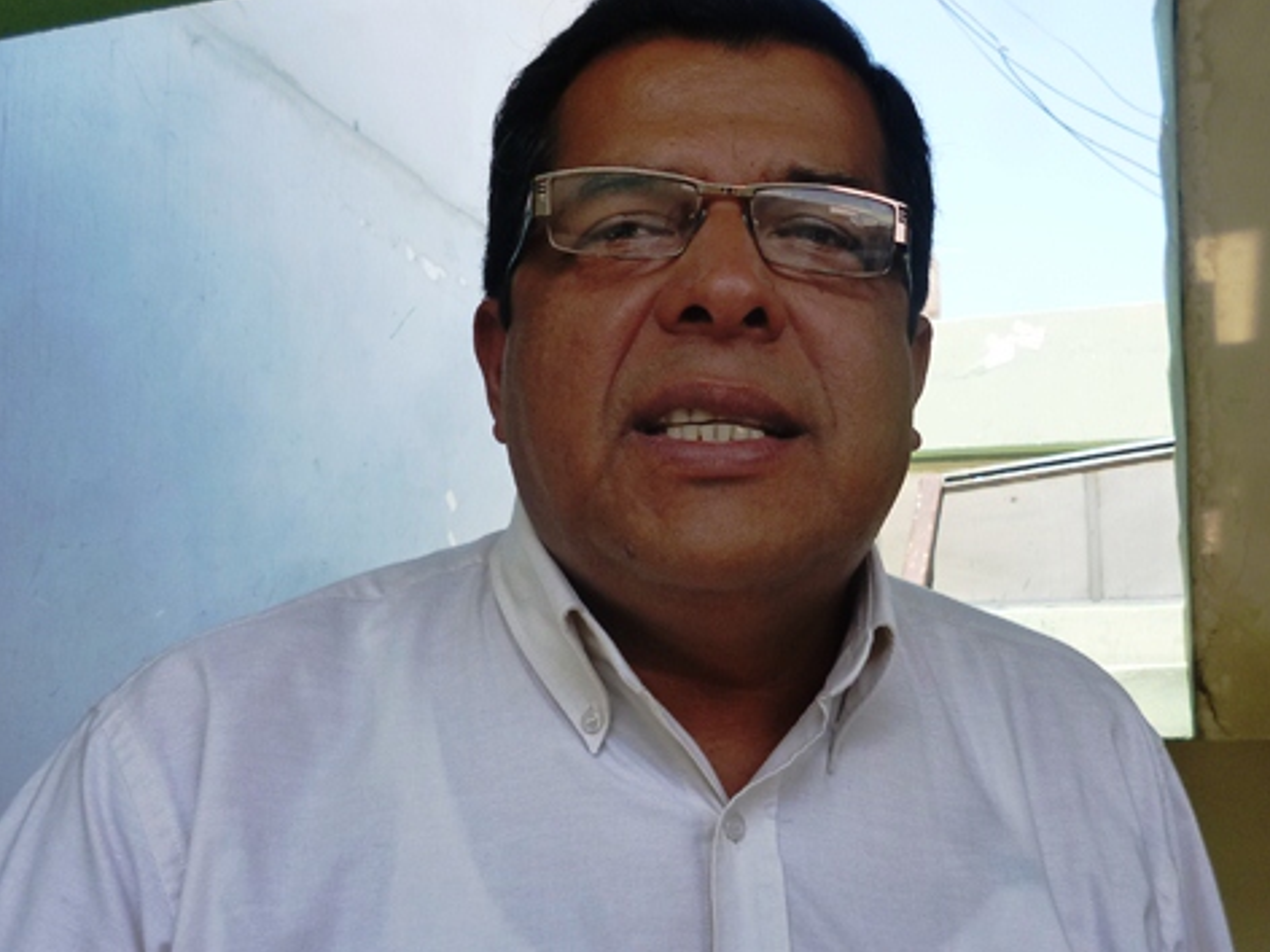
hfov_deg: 48.9
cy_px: 506
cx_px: 710
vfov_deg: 37.7
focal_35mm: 38
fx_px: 1394
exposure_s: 1/250
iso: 160
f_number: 3.1
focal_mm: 5
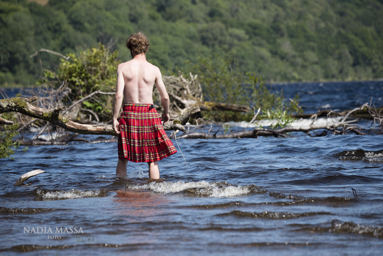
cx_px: 192
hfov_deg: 9.8
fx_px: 2235
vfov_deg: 6.5
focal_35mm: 210
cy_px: 128
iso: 100
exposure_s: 1/640
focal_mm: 210
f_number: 5.6
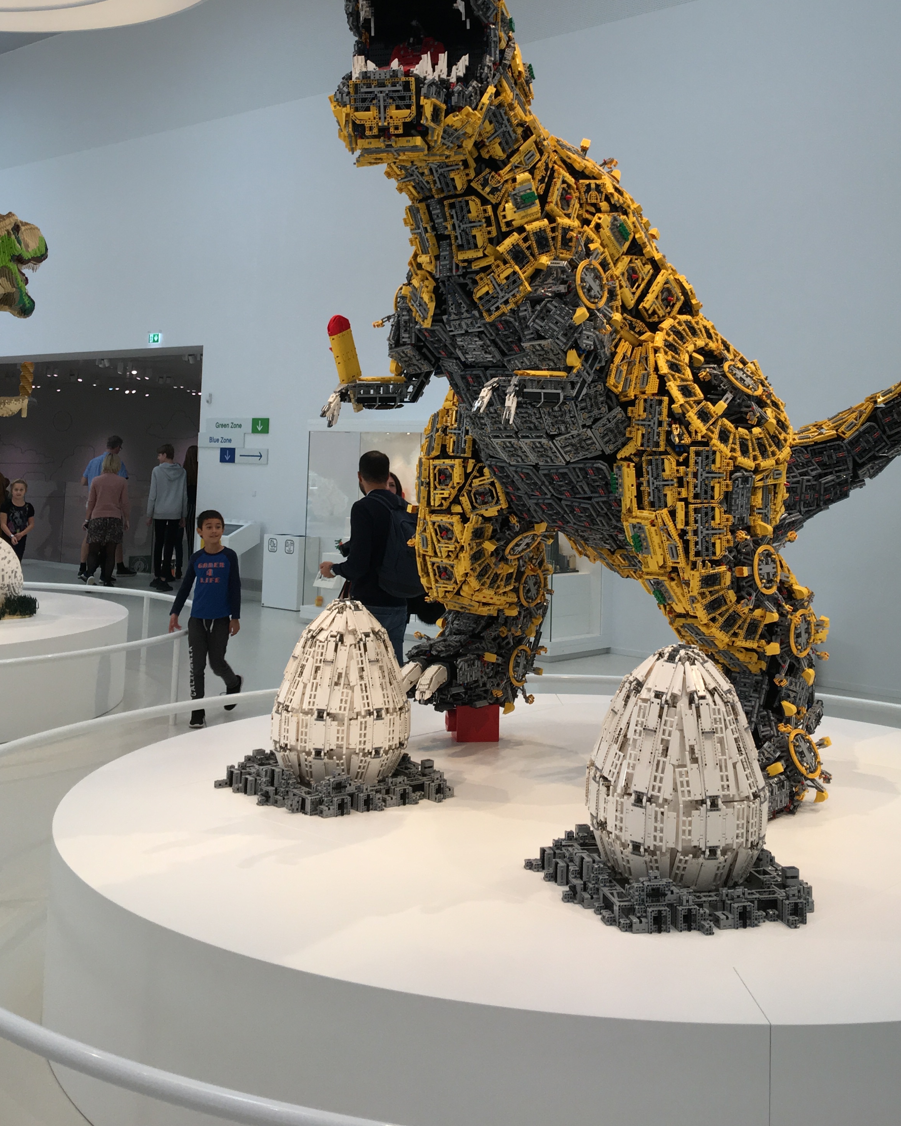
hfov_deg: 38.2
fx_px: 1300
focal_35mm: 39
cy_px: 363
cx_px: 470
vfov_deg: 46.0
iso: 40
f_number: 2.2
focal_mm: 4.15
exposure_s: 1/100
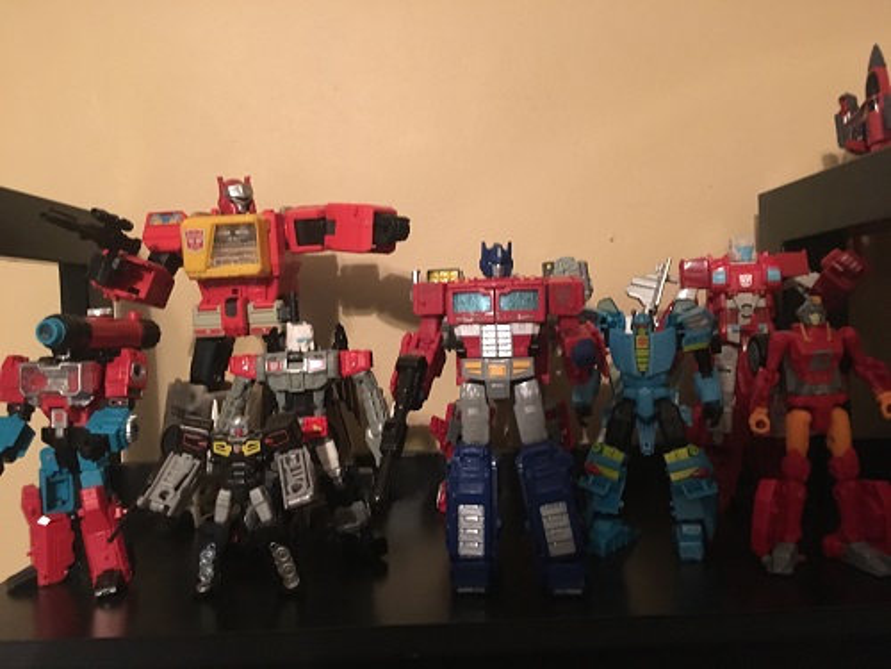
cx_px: 446
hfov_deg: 61.7
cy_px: 334
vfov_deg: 48.2
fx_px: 746
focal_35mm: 29
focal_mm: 4.15
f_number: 2.2
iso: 500
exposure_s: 1/15
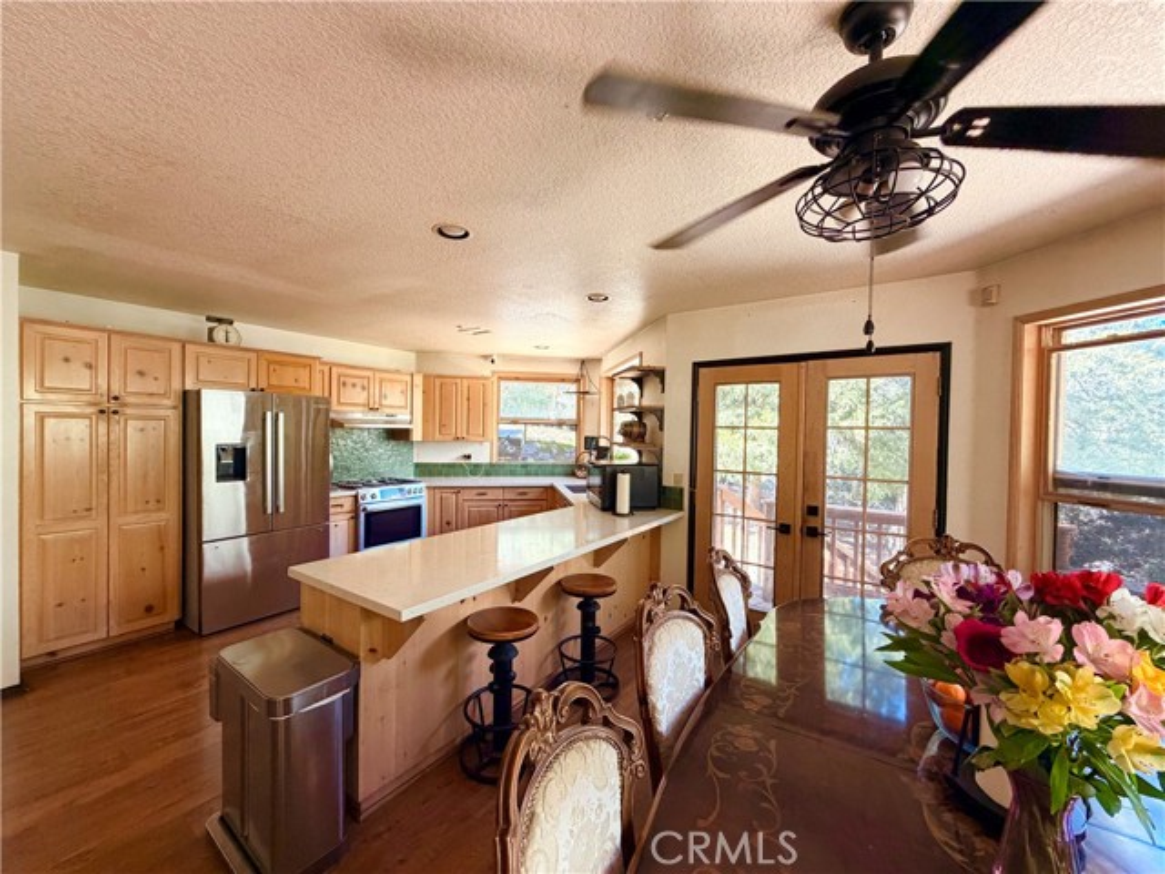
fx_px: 471
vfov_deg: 85.7
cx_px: 582
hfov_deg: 102.1
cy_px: 437
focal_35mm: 14
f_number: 2.2
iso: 320
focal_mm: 2.22
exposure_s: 1/70
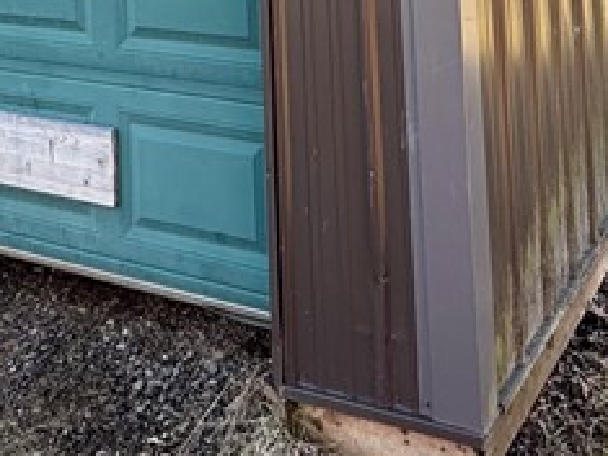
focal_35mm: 61
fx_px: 1071
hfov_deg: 31.7
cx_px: 305
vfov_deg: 19.1
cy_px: -332
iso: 40
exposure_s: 1/149
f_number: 2.2
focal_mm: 2.22
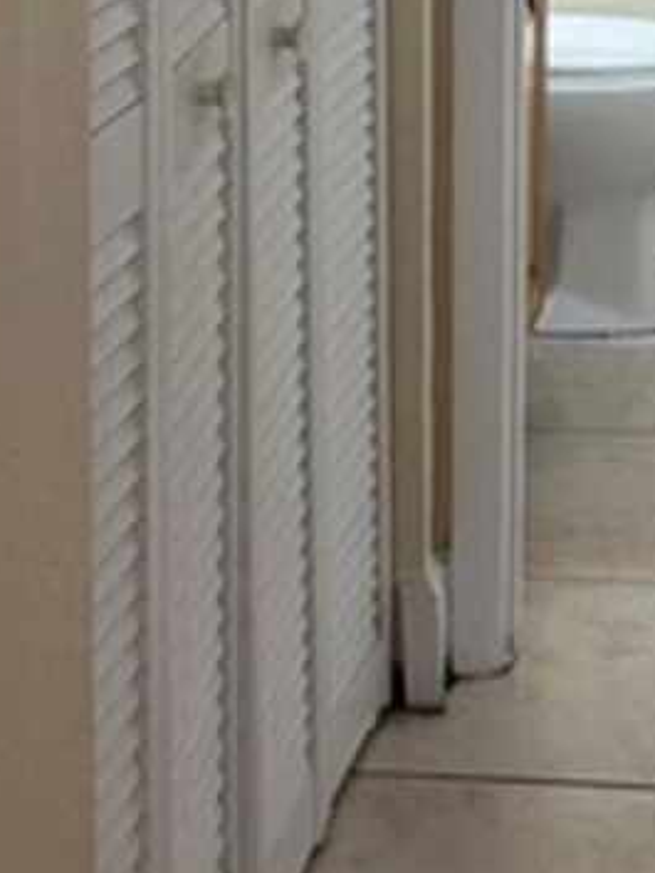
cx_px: 633
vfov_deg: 15.7
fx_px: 2925
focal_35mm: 116
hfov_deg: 12.6
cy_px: -396
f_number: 1.78
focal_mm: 6.76
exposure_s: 1/60
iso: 250
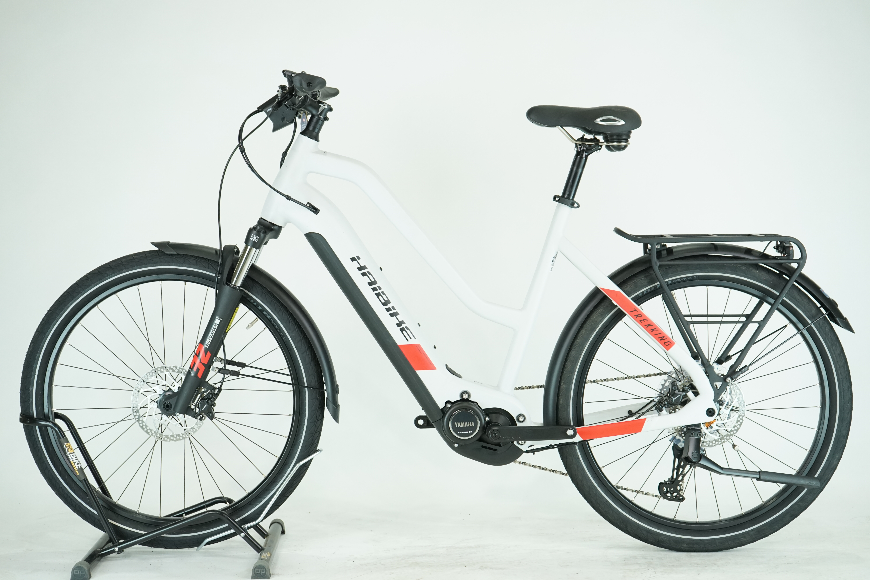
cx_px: 435
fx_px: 1257
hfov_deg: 38.2
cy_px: 290
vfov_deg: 26.0
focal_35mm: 52
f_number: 5.6
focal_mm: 52
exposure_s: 1/200
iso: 1600
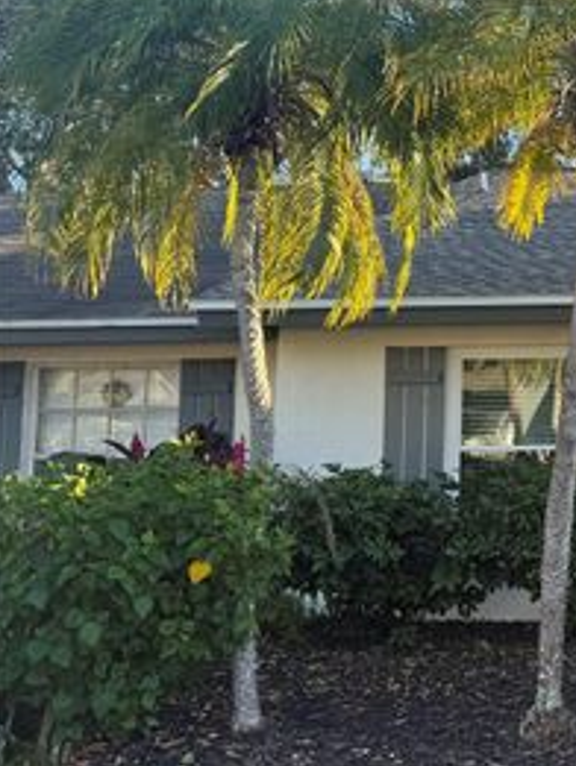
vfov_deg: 41.1
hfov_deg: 27.1
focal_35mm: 46
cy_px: 333
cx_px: 726
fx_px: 1020
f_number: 1.78
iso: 100
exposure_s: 1/1122
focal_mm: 6.76
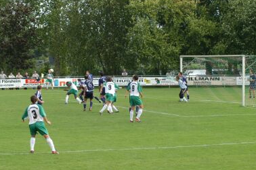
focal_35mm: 127
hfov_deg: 16.2
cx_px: 130
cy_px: 83
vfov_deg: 10.8
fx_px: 902
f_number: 6.3
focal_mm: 80
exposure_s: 1/160
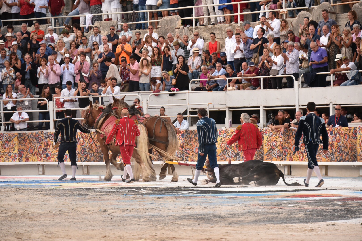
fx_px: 1609
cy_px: 120
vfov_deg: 8.6
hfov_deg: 12.8
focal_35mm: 160
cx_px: 181
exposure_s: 1/640
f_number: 5.6
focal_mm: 160
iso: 2000
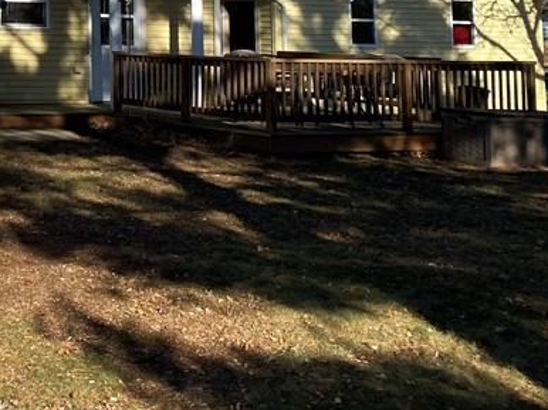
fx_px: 1092
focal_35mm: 69
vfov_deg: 19.8
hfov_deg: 24.6
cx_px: -160
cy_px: -98
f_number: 1.8
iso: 32
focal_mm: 4.25
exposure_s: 1/2358
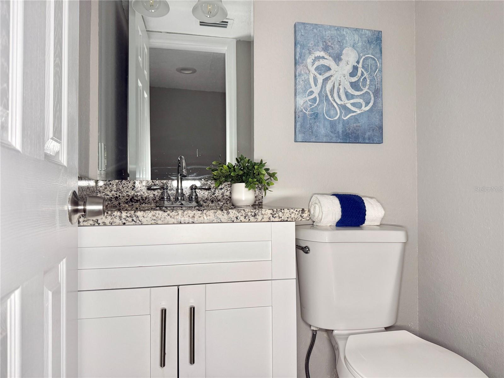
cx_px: 252
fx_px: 349
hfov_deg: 71.6
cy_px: 189
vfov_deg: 56.8
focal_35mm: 24
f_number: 1.78
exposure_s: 1/102
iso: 200
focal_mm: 6.76
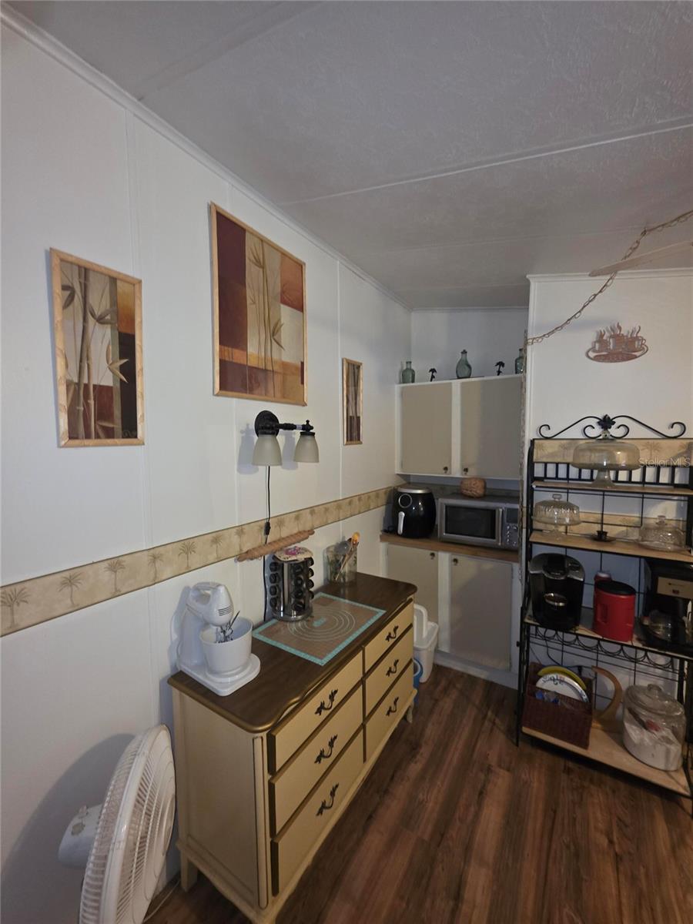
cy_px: 462
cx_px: 346
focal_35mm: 13
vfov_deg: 106.2
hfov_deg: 89.9
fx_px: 347
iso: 1250
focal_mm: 2.2
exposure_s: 1/10.9
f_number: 1.9
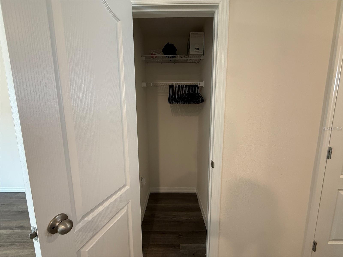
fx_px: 139
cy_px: 128
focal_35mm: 14
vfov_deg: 85.7
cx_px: 172
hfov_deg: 102.1
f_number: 2.2
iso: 320
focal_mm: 2.22
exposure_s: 1/60
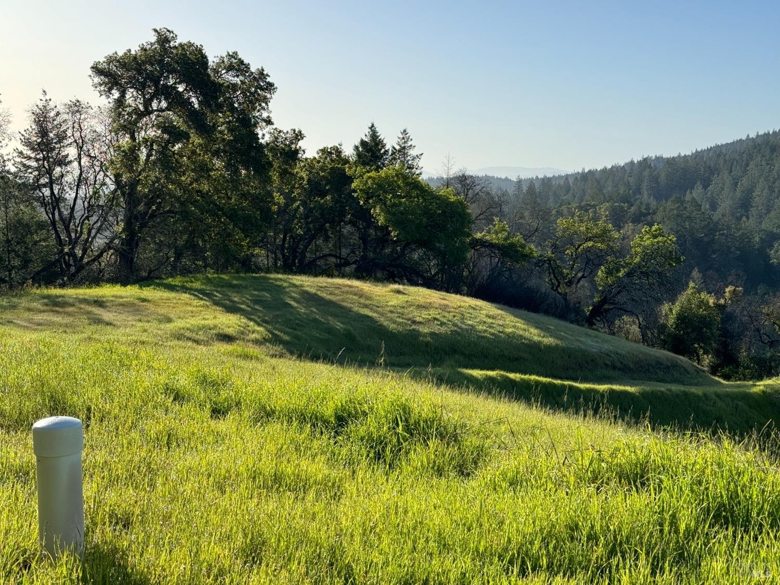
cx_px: 390
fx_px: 1082
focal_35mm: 48
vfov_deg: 30.3
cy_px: 292
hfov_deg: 39.7
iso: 64
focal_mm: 6.76
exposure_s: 1/2959
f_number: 1.78
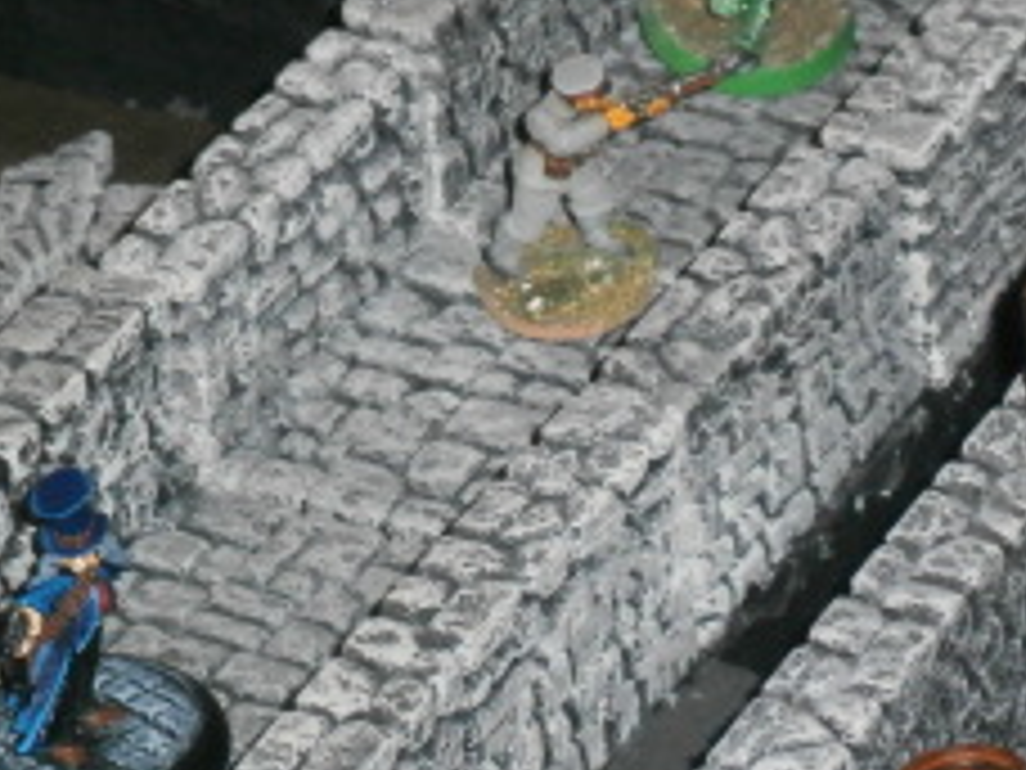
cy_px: 666
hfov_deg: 6.5
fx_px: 9070
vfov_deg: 4.9
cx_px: 882
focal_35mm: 306
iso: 320
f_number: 6.5
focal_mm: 23.5
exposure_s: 1/125
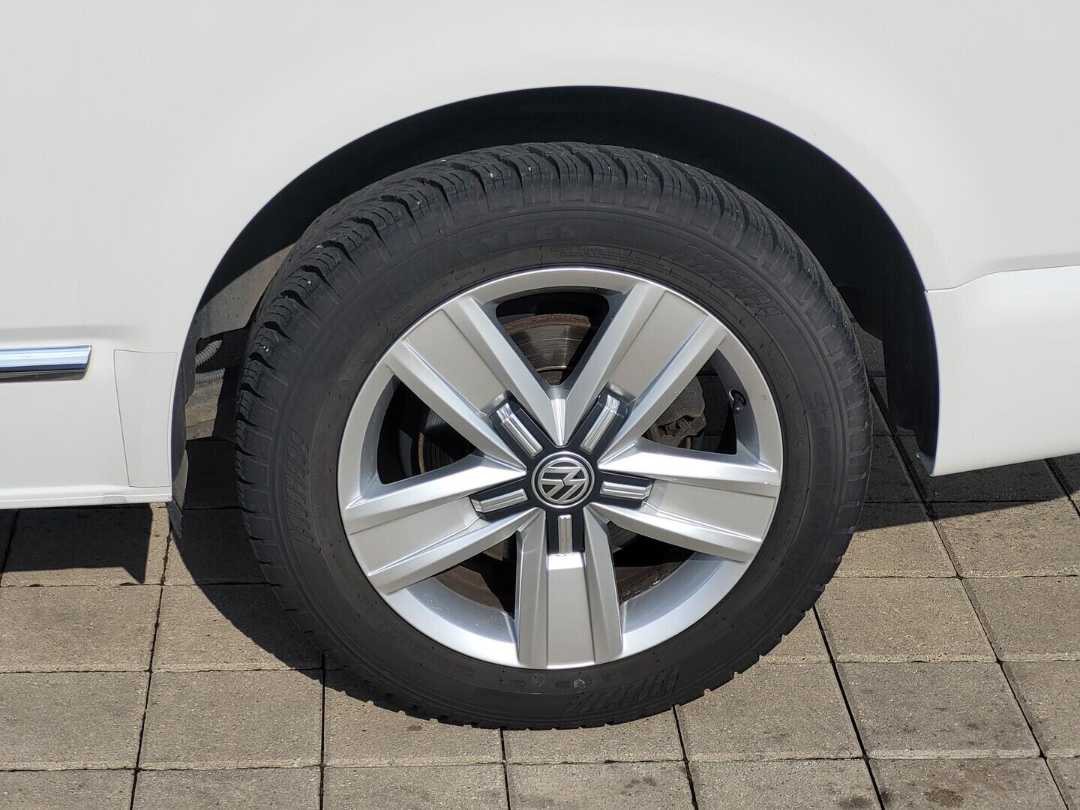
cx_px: 540
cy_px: 405
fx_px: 2371
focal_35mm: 76
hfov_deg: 25.7
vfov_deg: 19.4
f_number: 2.4
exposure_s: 1/2066
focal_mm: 7.12
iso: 25
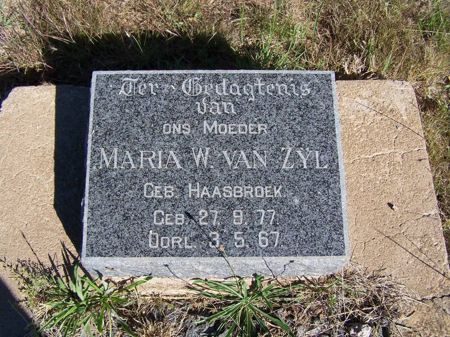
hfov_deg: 49.0
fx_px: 494
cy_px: 168
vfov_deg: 37.7
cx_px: 225
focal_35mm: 38
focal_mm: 6.3
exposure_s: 1/750
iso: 80
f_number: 4
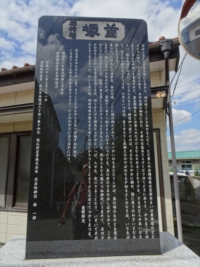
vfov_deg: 71.6
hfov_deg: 56.8
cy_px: 134
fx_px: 185
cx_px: 100
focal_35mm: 24
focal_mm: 4.1
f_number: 4
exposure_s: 1/400
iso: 80
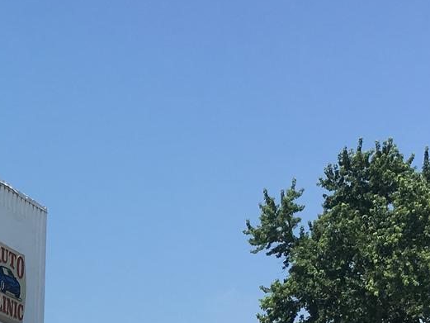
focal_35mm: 114
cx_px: -60
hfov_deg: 16.7
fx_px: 1416
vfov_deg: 12.1
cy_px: 550
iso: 25
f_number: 2.2
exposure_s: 1/1538
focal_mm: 4.15
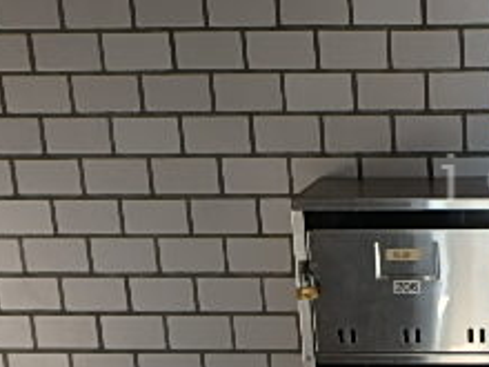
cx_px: 589
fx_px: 862
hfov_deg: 27.7
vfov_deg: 24.0
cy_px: 176
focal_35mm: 61
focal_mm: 3.7
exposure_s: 1/60
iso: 160
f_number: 3.5
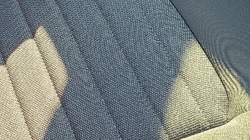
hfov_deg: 19.9
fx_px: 696
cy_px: -112
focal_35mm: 105
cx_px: 17
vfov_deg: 10.8
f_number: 1.8
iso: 71
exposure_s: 1/119
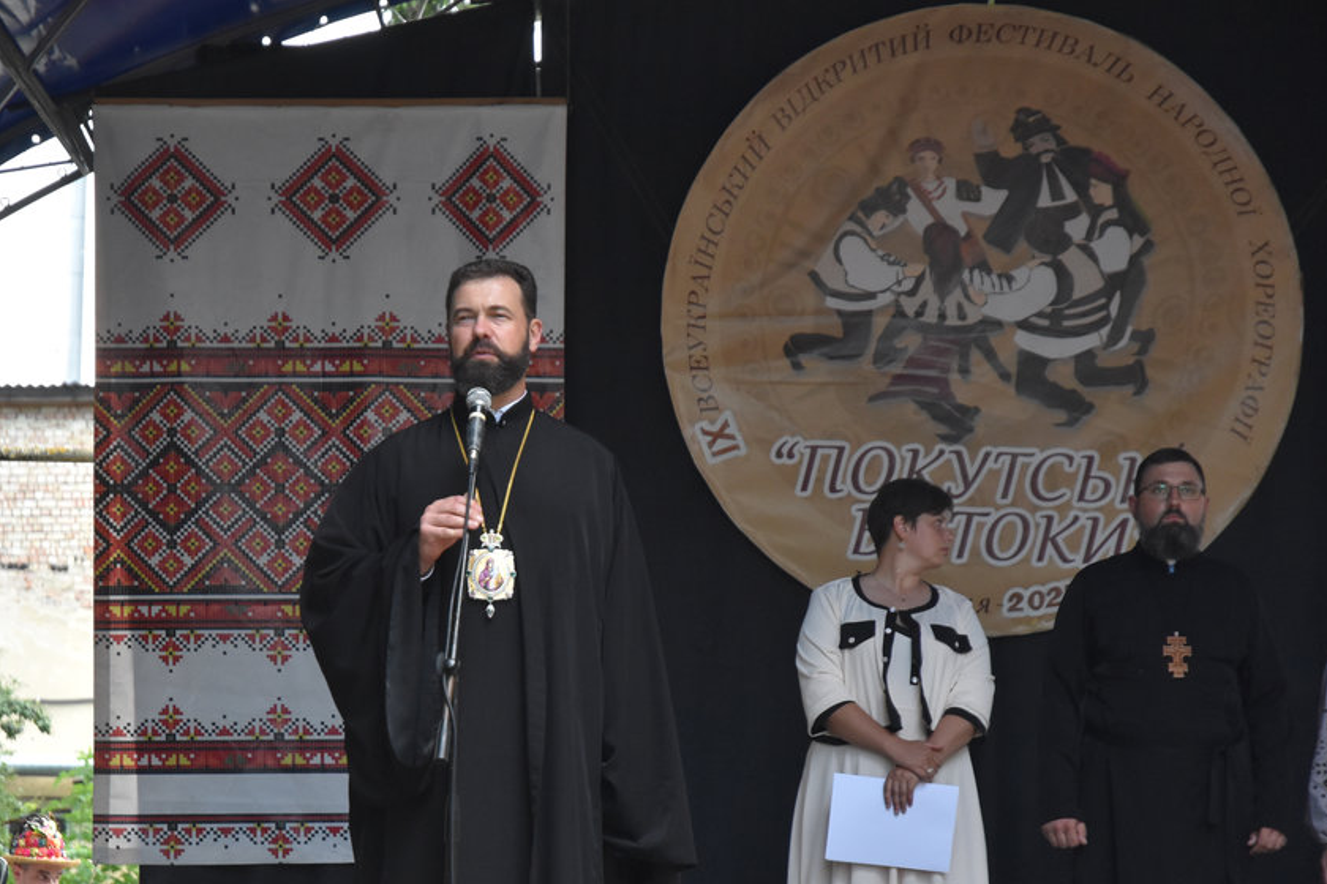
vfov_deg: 10.7
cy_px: 526
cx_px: 580
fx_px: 4718
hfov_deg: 16.0
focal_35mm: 128
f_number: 4.5
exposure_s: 1/250
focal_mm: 70
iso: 1600
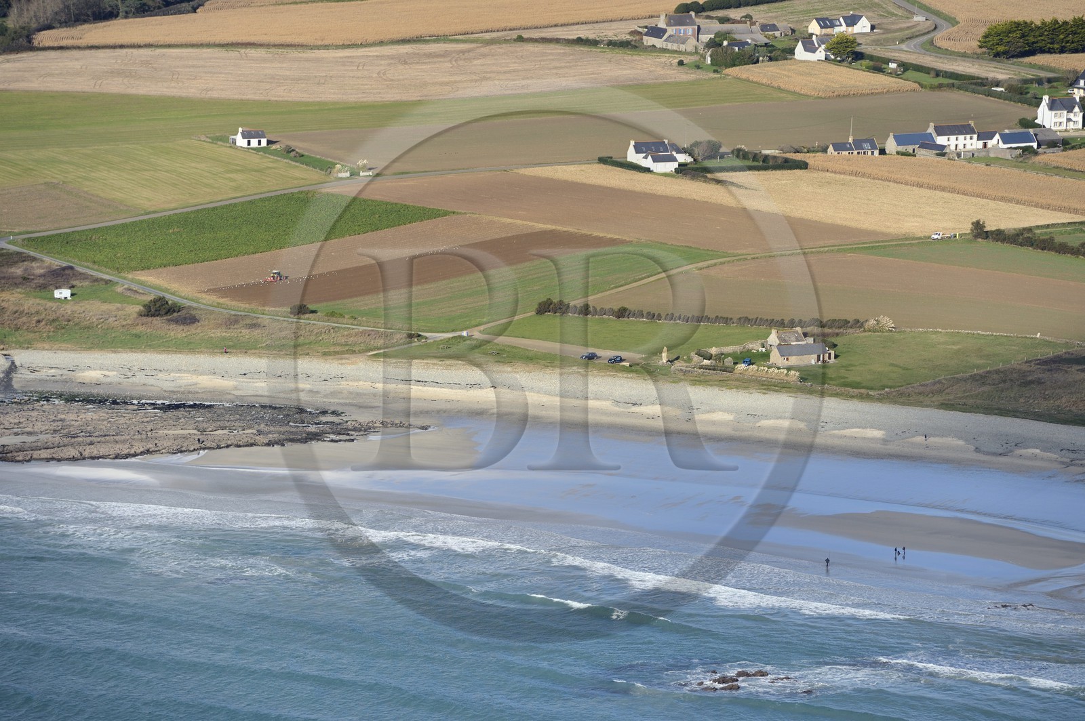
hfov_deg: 10.3
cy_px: 360
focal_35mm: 200
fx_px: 6023
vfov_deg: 6.9
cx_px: 542
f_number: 7.1
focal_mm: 200
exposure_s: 1/1250
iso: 400
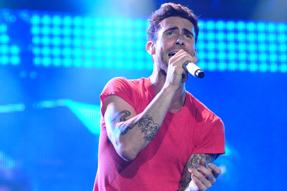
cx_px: 144
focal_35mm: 218
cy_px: 96
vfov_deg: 6.3
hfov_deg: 9.5
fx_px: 1734
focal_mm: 145
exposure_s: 1/200
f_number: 4.5
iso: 2000
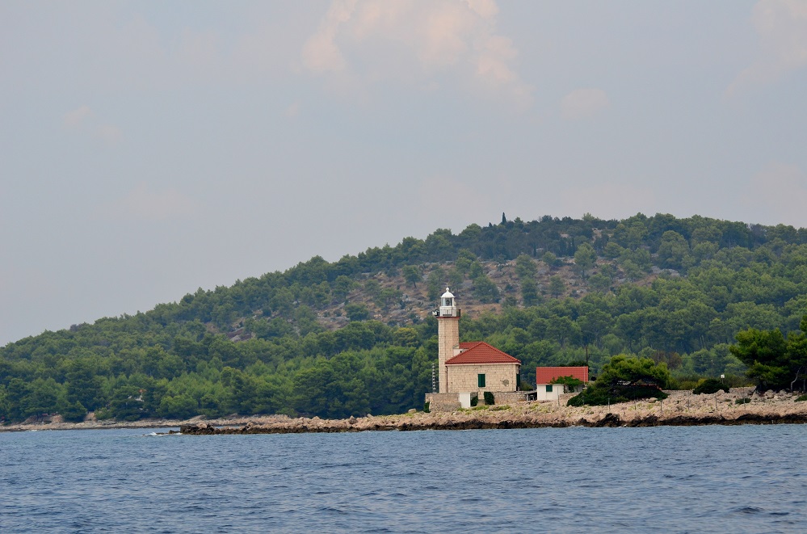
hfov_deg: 12.3
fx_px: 3757
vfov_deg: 8.1
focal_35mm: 168
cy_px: 267
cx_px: 404
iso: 400
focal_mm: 112
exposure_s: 1/1600
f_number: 5.6
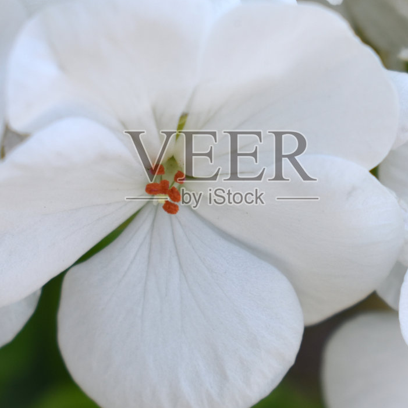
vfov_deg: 10.9
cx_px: 222
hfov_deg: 10.9
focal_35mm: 160
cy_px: 170
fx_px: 2133
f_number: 7.1
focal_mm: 55
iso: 200
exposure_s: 1/250
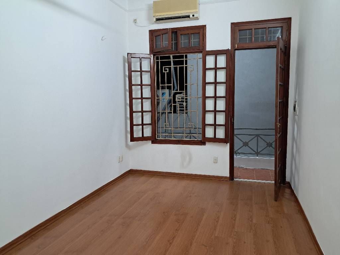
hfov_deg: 65.3
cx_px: 170
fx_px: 265
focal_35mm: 27
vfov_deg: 51.4
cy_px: 128
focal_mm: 4
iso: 200
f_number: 1.8
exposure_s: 1/50
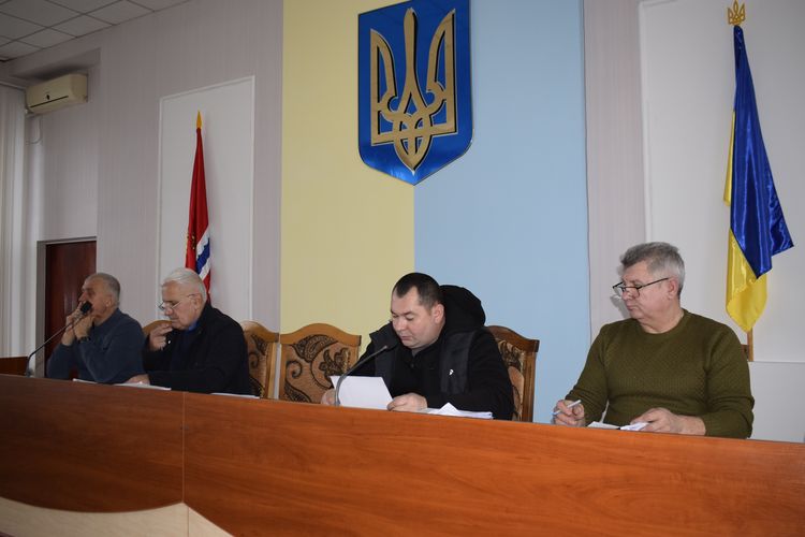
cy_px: 268
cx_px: 402
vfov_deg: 40.0
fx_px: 738
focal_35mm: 33
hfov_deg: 57.2
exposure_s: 1/80
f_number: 4.5
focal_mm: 22
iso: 800
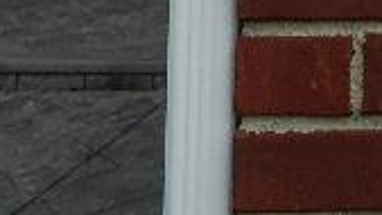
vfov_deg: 10.2
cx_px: 585
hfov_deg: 18.3
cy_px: -310
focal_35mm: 103
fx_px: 1043
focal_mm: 4.5
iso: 160
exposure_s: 1/1600
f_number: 3.5
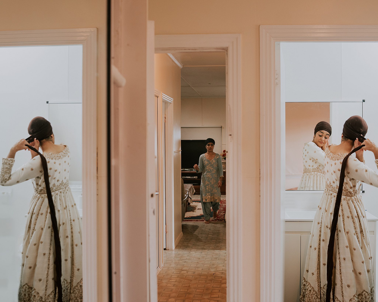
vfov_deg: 37.3
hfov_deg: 45.7
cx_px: 213
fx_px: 447
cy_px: 153
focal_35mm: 40
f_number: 2.8
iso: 1000
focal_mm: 35
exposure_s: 1/100
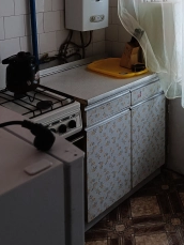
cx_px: 151
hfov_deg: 30.1
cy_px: 19
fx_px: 333
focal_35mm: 47
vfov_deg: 37.5
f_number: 1.6
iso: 1000
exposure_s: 1/100
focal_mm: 6.14
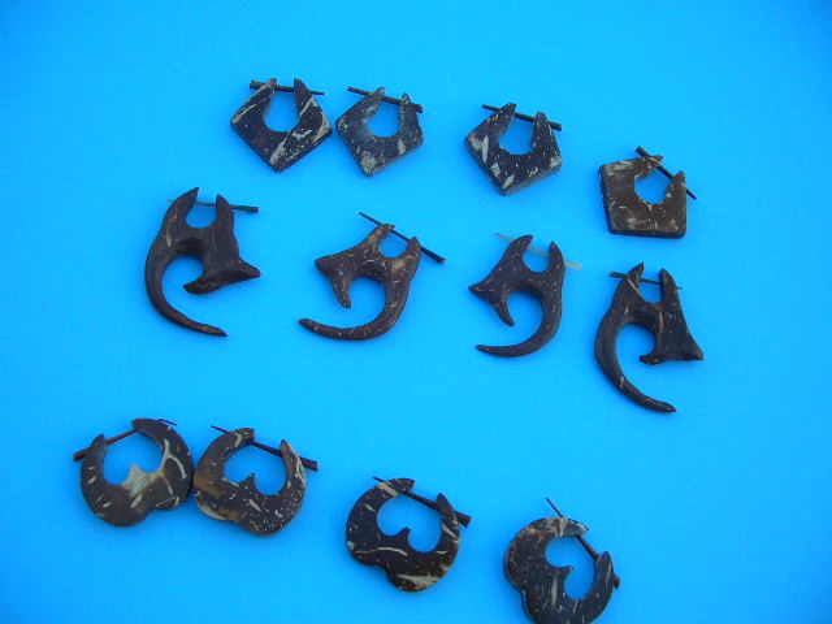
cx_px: 416
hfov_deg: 52.6
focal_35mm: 35
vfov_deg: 40.7
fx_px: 841
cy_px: 312
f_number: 2.8
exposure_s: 1/102
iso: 50
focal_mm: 5.8
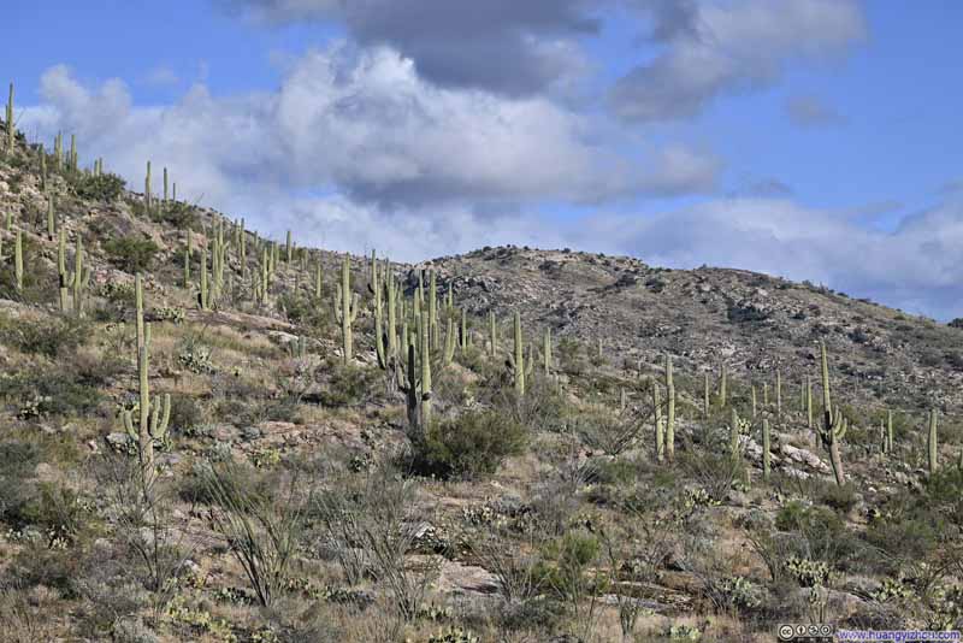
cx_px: 482
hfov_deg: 17.1
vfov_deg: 11.4
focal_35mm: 120
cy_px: 322
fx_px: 3211
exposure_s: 1/1600
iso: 100
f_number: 5.6
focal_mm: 120
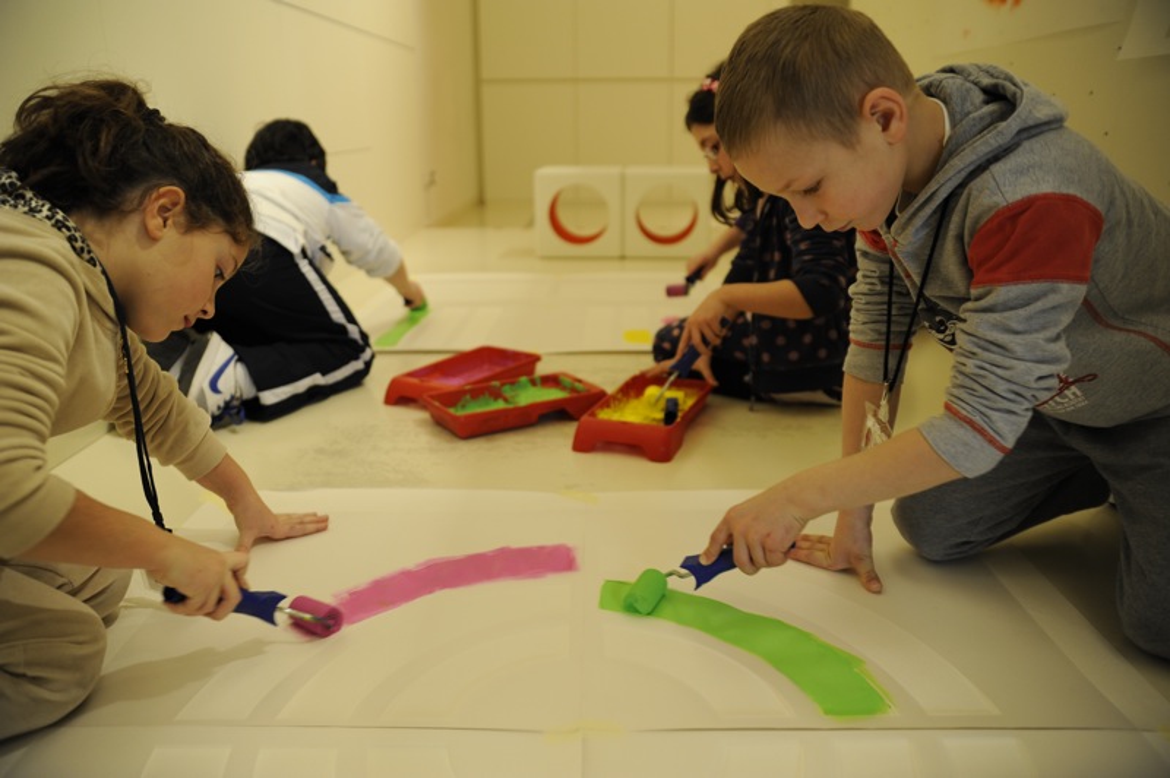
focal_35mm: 28
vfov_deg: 46.3
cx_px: 585
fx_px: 909
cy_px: 389
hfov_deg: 65.5
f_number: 2.8
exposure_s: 1/80
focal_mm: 28
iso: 800
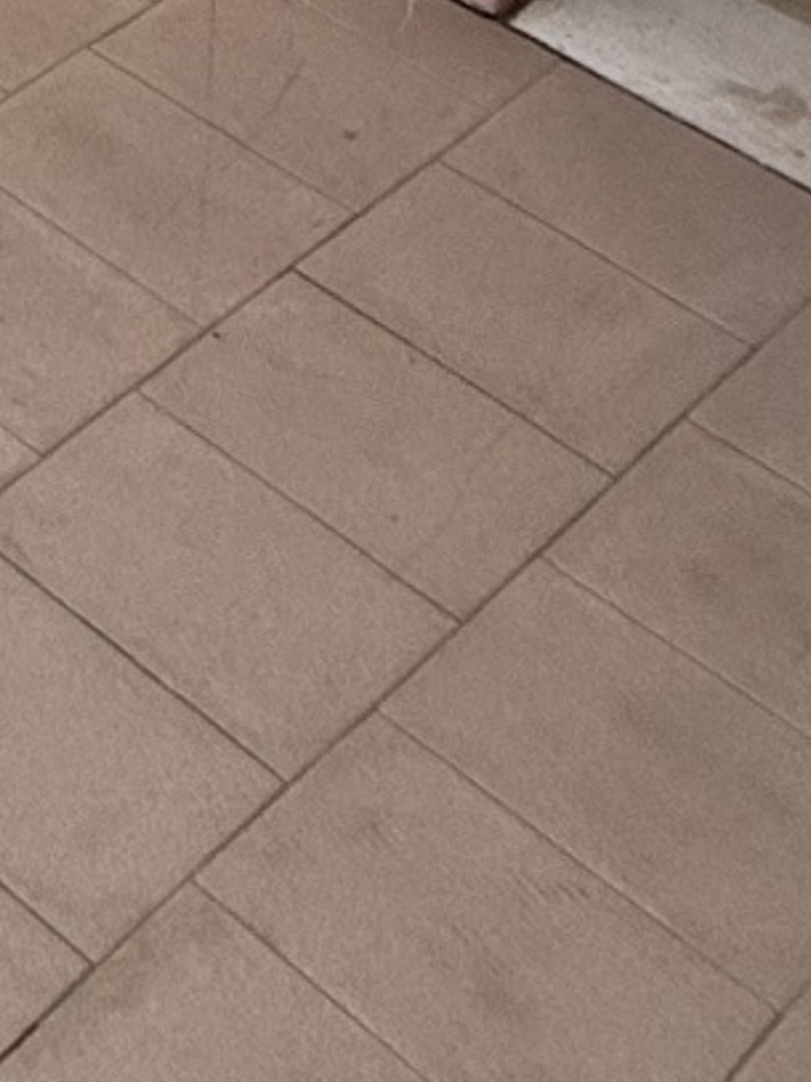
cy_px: -1627
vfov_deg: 14.0
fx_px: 2750
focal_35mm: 88
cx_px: -1574
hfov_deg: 11.1
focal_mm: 2.22
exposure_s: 1/985
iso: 50
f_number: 2.2
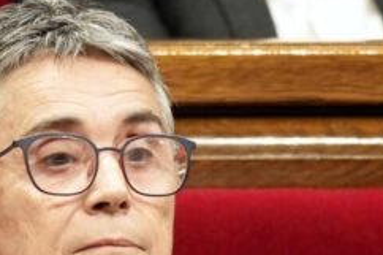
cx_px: 90
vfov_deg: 2.5
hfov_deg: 3.8
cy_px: 277
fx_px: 5805
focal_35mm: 546
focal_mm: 200
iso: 3200
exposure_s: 1/125
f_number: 4
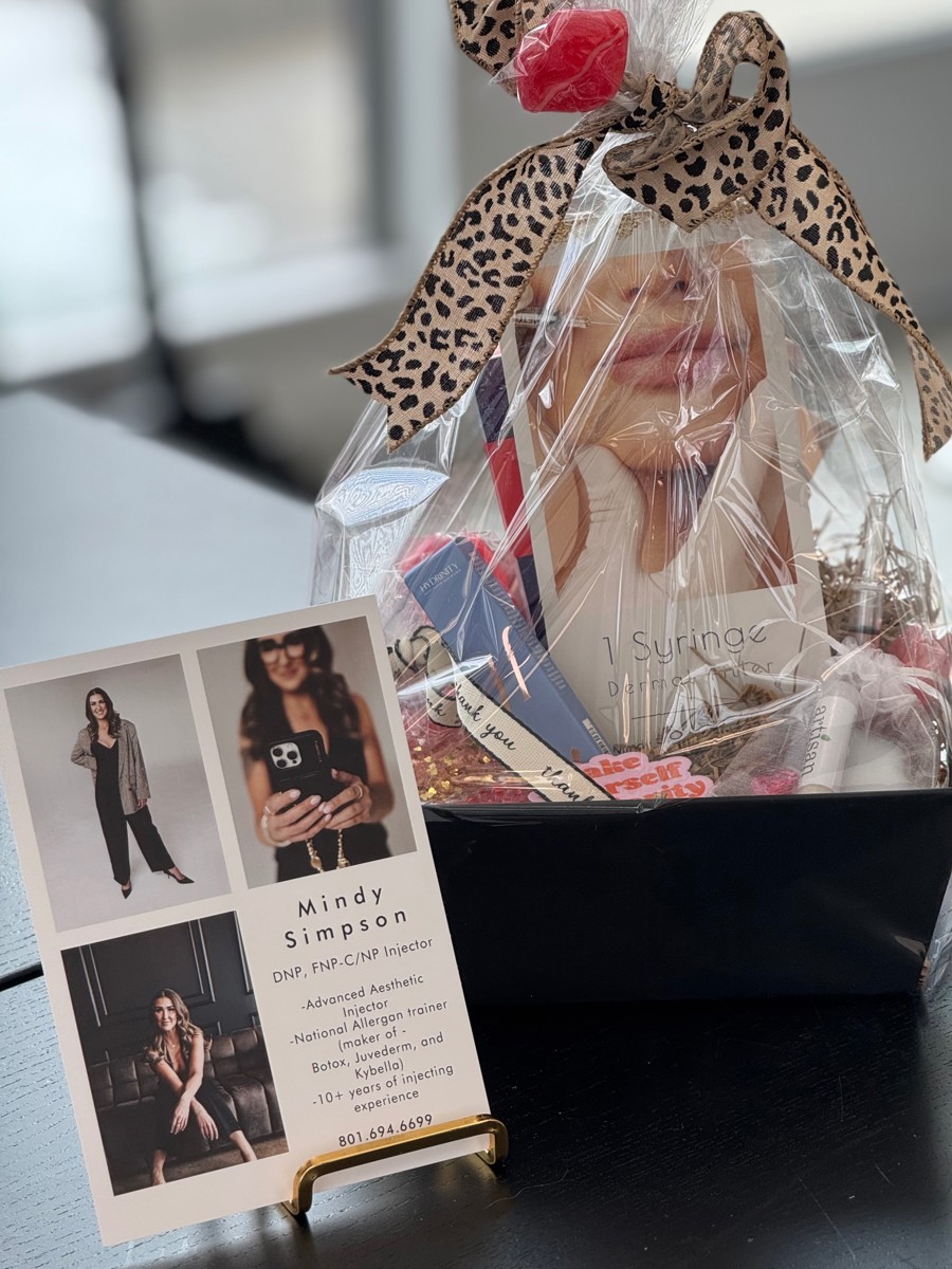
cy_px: 634
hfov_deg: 12.3
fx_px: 4400
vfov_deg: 16.4
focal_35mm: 120
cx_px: 476
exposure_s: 1/99
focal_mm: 15.66
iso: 80
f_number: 2.8
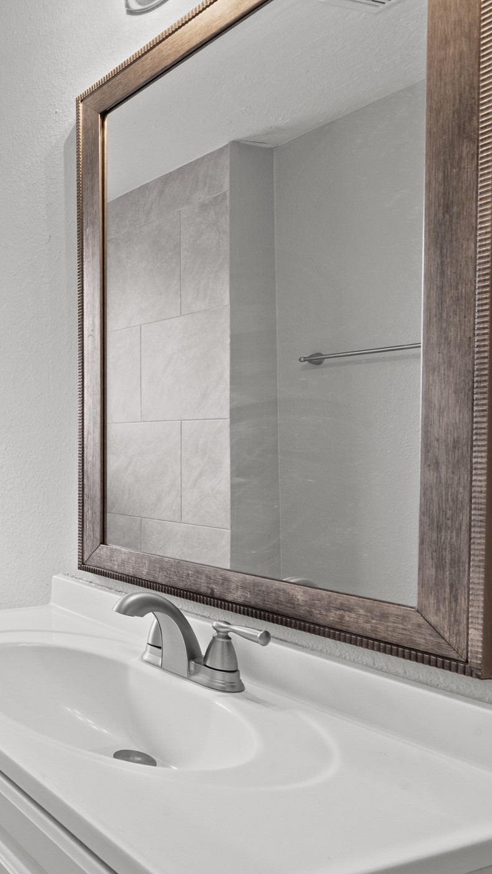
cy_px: 439
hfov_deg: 31.6
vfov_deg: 71.9
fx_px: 603
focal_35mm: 26
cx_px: -177
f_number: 11
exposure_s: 1/2.5
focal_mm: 16
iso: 1250
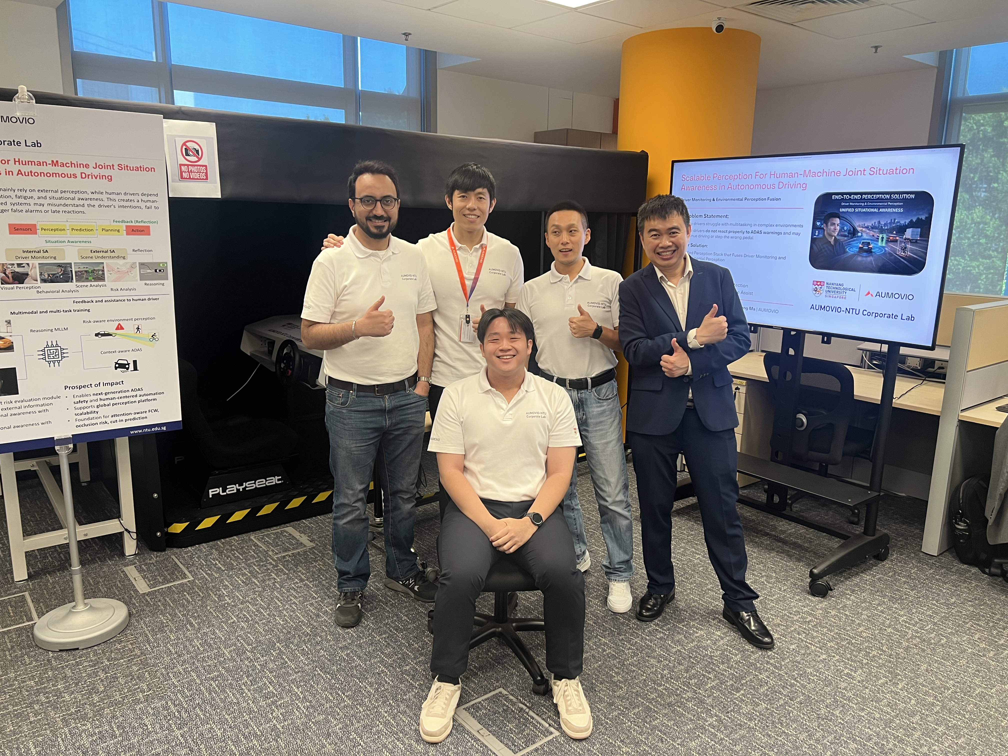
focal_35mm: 26
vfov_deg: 53.1
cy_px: 378
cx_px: 504
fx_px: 757
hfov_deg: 67.3
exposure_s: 1/50
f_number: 1.5
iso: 64
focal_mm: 5.7
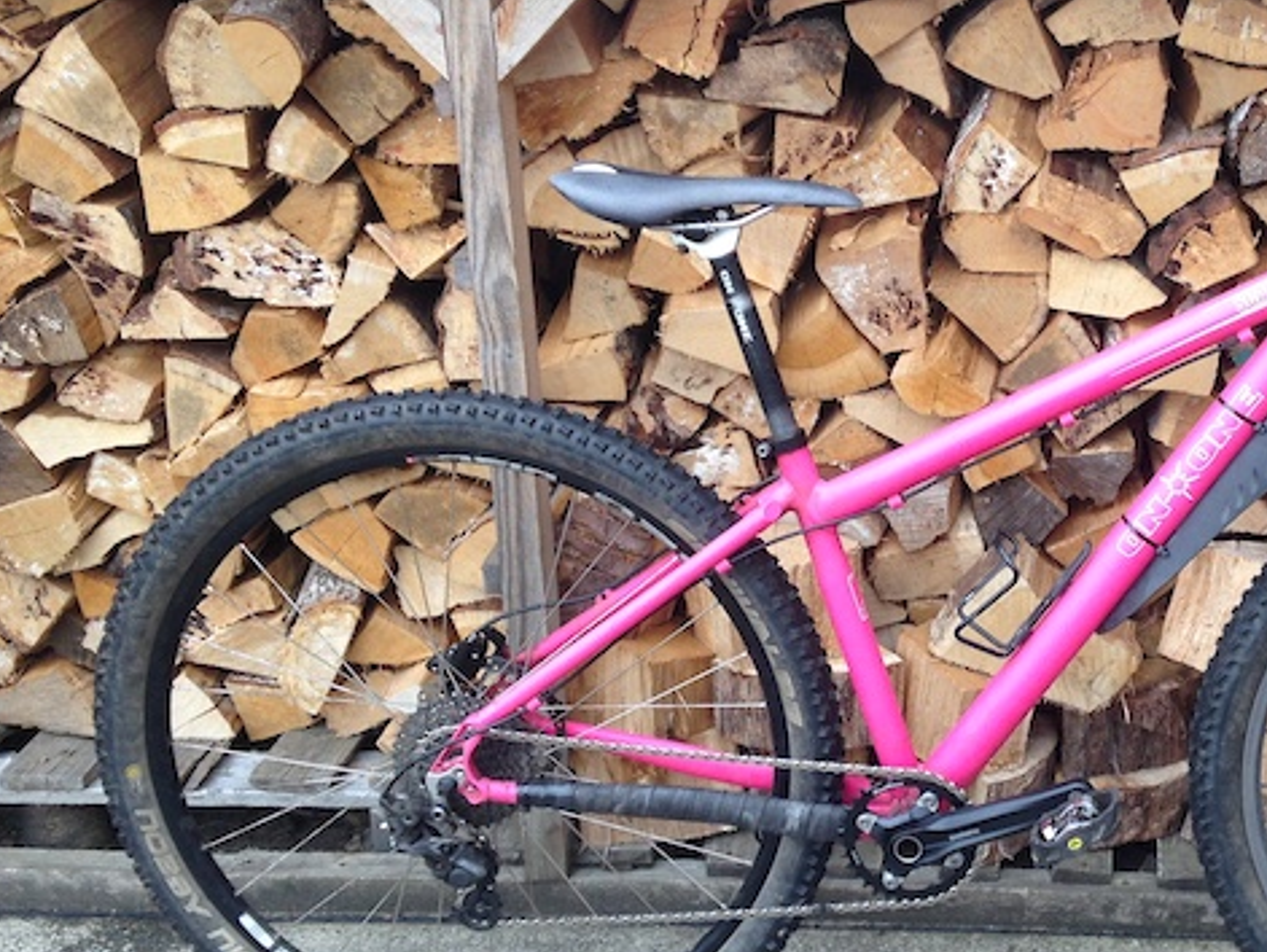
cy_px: 514
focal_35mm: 56
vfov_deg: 26.1
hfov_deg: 33.4
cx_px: 998
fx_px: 2051
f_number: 2.4
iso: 50
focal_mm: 4.12
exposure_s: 1/123
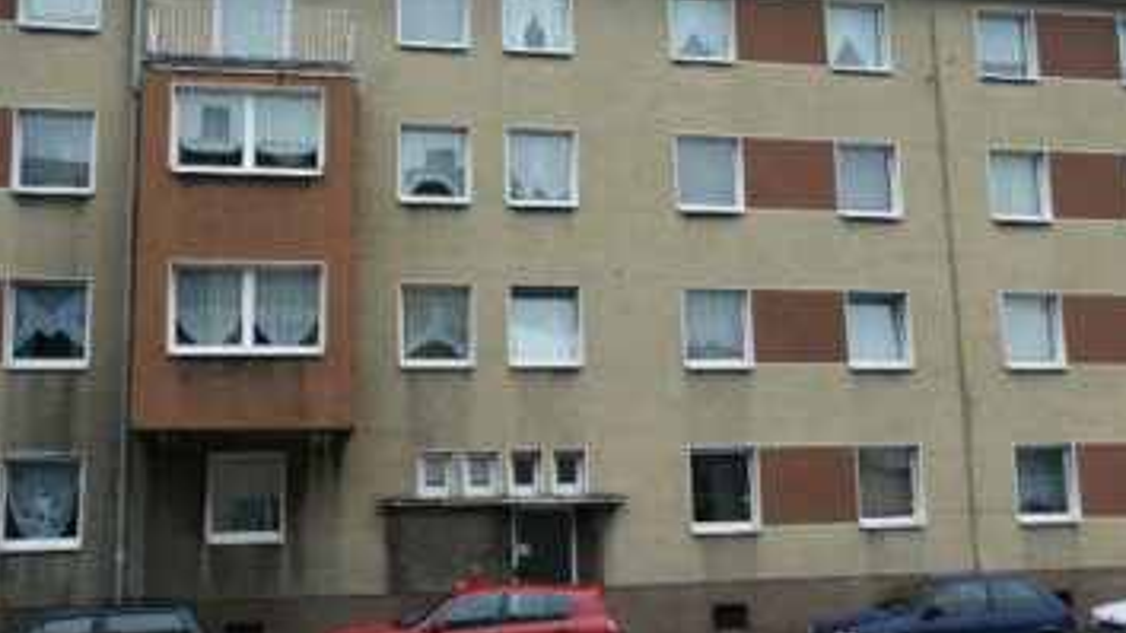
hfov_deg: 49.4
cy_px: 312
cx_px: 566
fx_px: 1224
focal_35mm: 41
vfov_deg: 29.0
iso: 100
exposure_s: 1/45
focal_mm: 9.57
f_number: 2.8
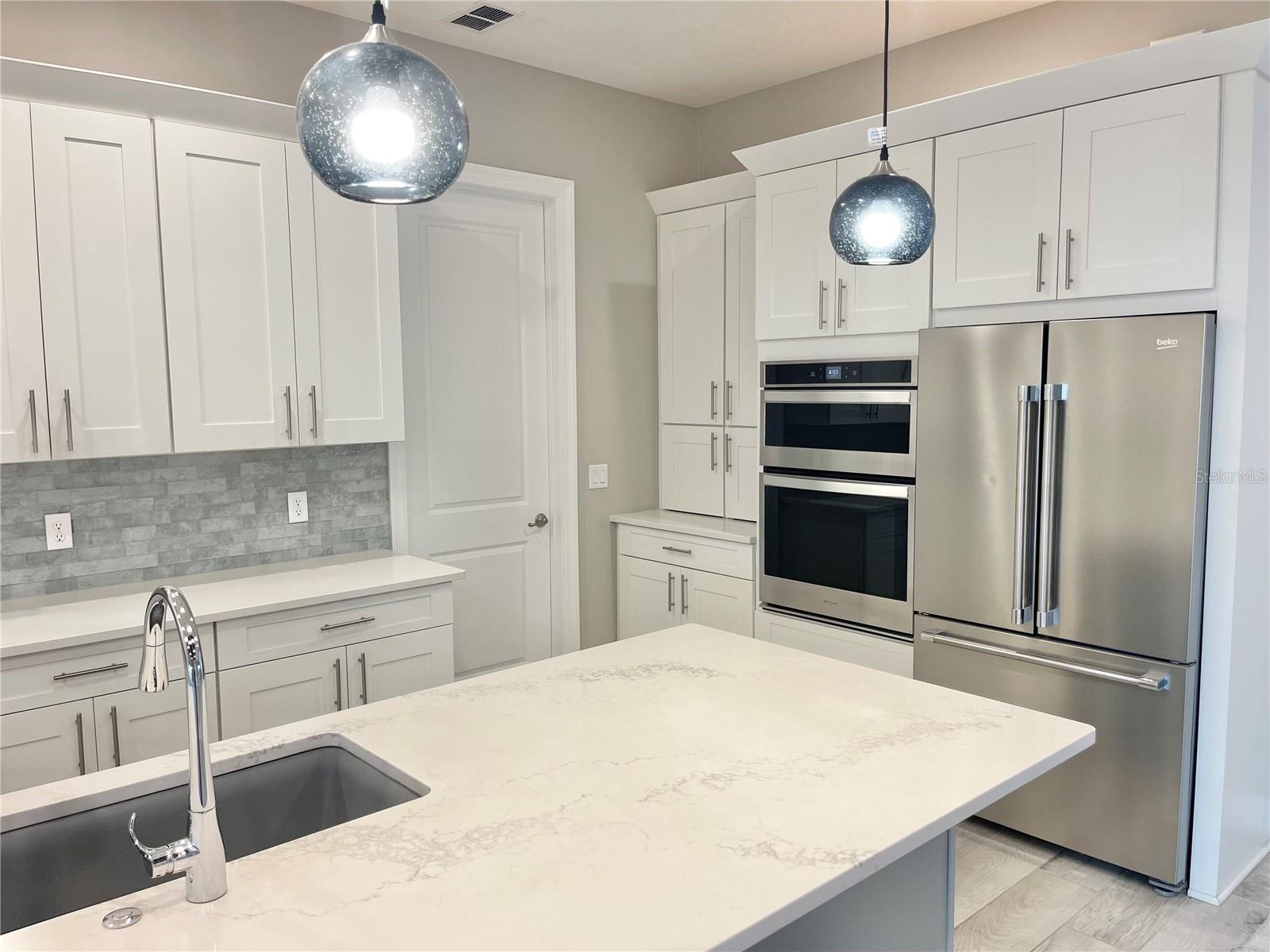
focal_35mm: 26
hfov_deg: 67.3
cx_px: 635
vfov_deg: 53.1
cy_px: 476
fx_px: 954
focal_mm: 5.1
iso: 80
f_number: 1.6
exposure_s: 1/60
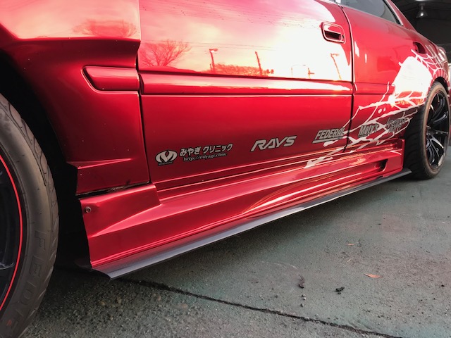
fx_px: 365
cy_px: 169
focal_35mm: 28
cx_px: 226
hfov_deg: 63.4
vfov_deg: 49.7
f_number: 1.8
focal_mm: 3.99
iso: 40
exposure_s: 1/94
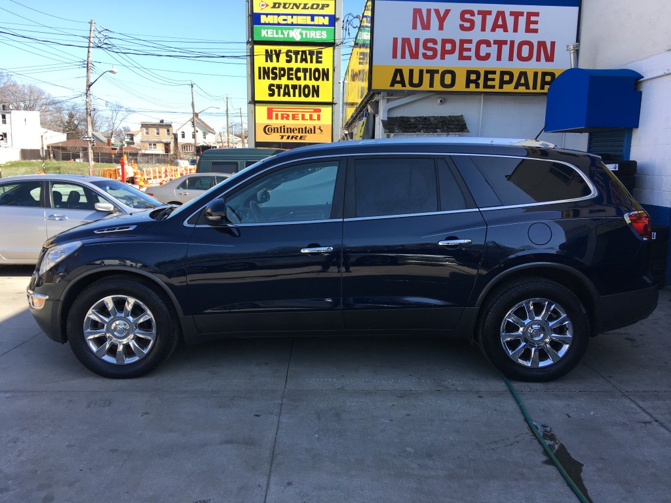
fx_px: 562
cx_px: 336
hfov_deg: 61.7
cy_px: 252
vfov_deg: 48.2
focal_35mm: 29
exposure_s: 1/478
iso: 25
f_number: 2.2
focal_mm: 4.15
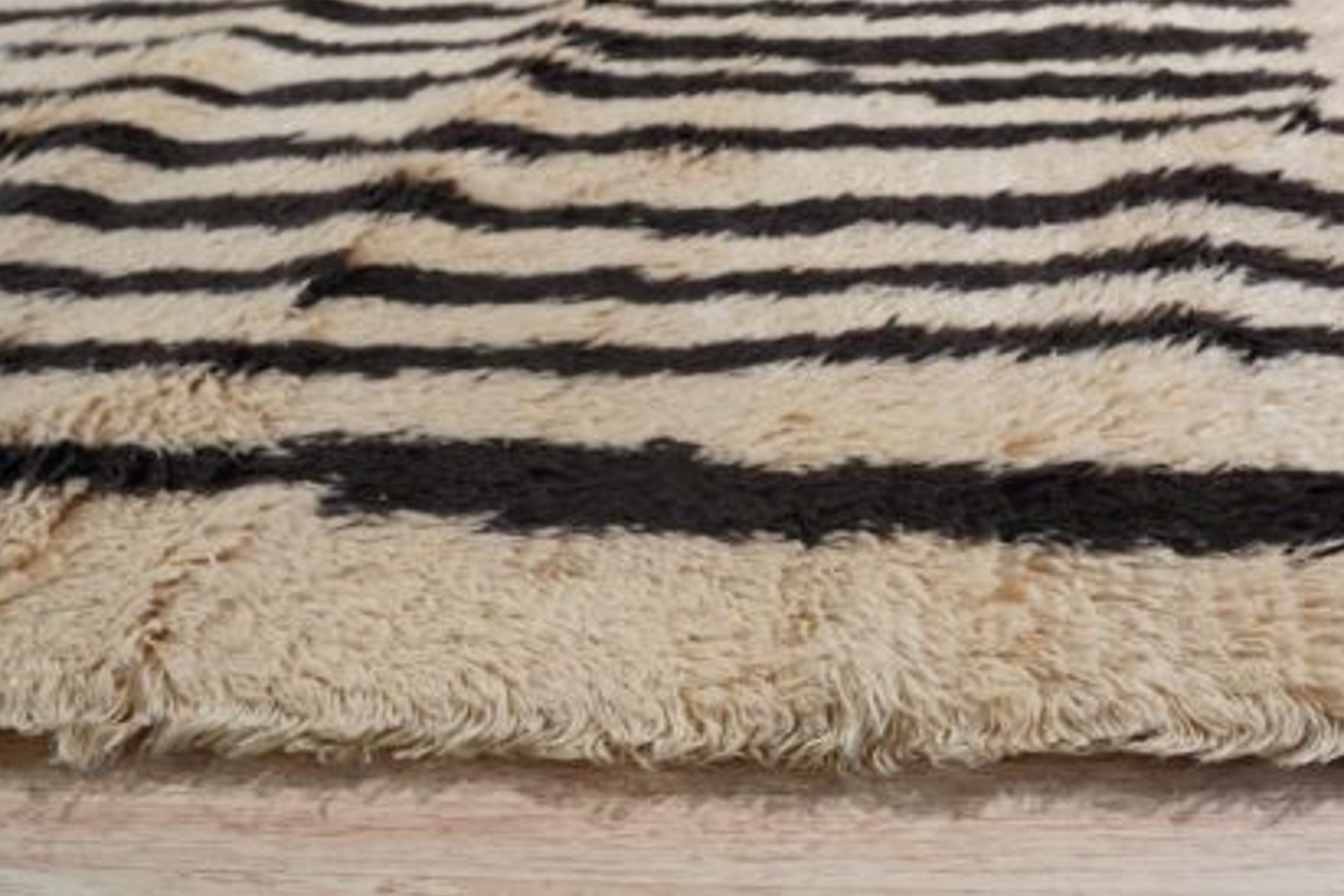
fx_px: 1307
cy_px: 435
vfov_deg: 37.8
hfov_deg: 52.5
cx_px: 978
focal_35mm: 35
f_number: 5
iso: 800
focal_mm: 16
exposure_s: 1/200
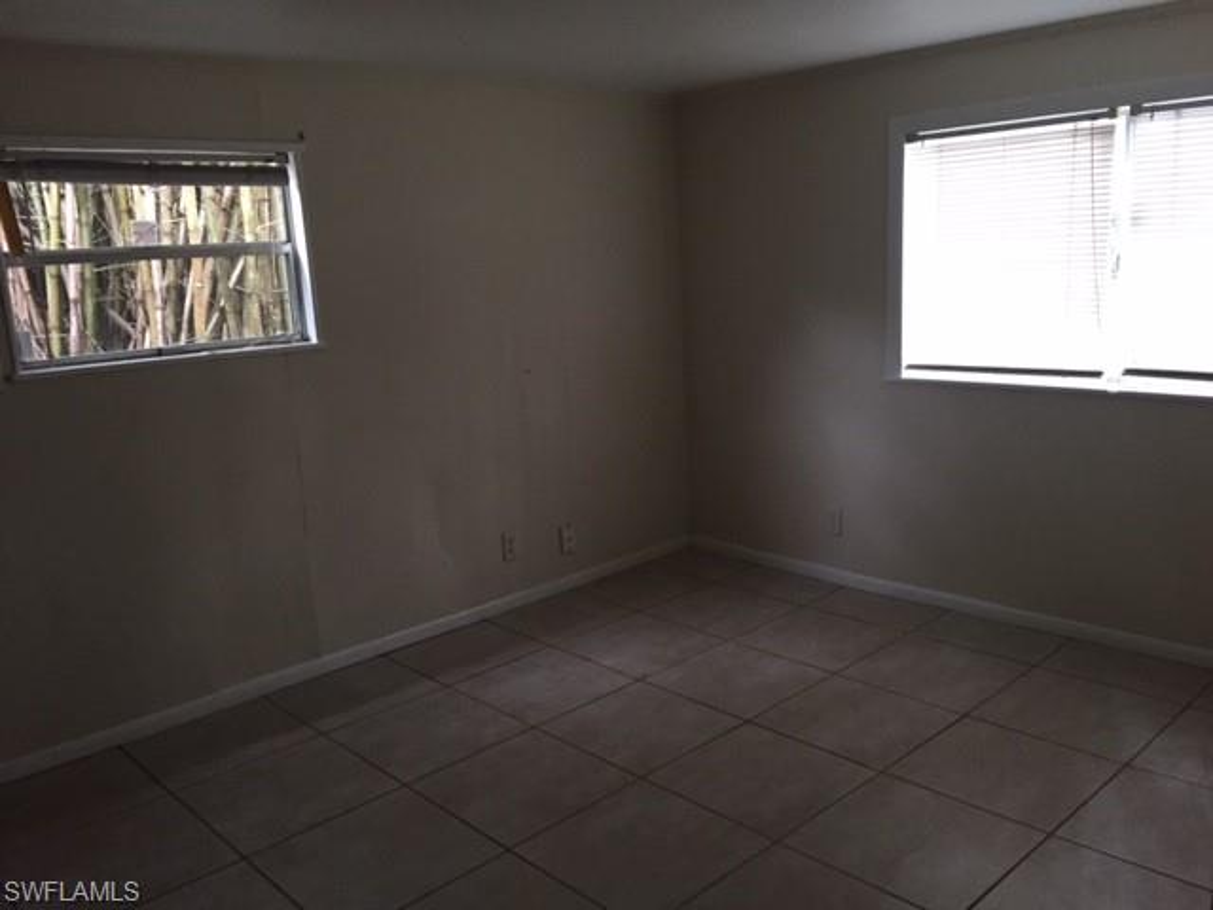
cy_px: 455
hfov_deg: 61.7
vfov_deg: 48.2
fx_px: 1016
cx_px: 606
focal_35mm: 29
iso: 160
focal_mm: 4.15
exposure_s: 1/30
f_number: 2.2
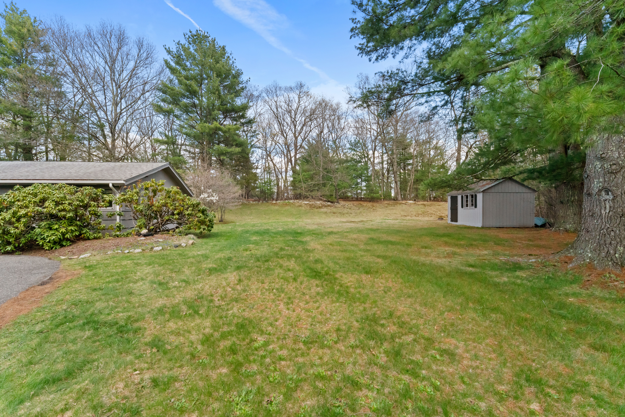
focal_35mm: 15
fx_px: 260
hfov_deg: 100.4
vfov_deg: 77.3
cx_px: 312
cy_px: 208
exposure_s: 1/400
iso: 2500
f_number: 13
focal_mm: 15
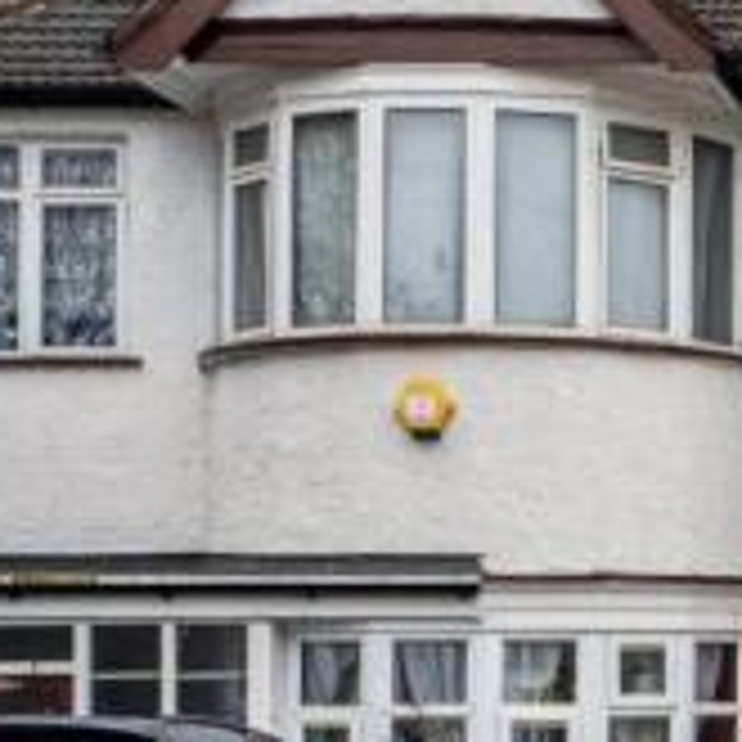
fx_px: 2862
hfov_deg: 13.7
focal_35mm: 118
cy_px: 420
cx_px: 1192
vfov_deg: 14.8
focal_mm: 35
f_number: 8
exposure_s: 1/400
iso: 640
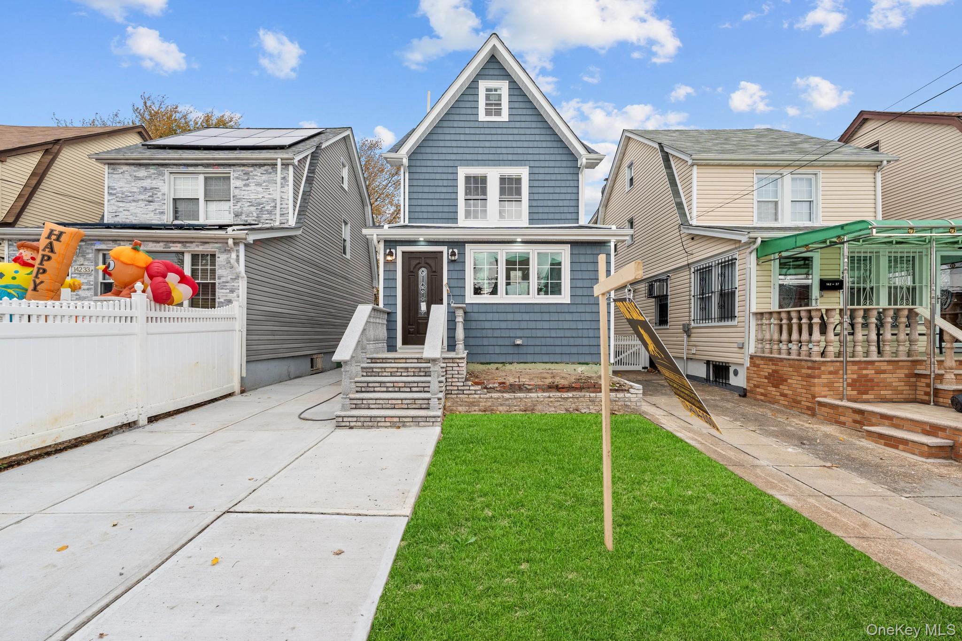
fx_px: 374
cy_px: 320
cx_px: 481
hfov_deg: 104.3
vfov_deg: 81.2
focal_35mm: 14
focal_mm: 14
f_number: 10
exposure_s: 1/160
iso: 500
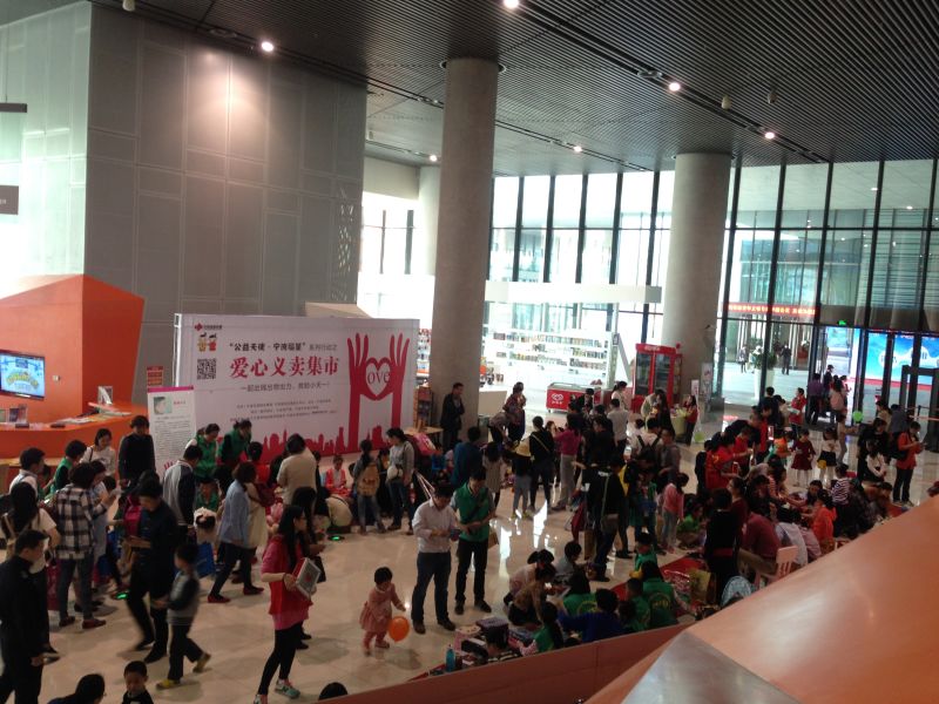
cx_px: 470
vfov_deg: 42.9
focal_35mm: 33
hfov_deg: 55.4
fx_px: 895
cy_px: 352
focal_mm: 4.12
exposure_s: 1/20
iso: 80
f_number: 2.4
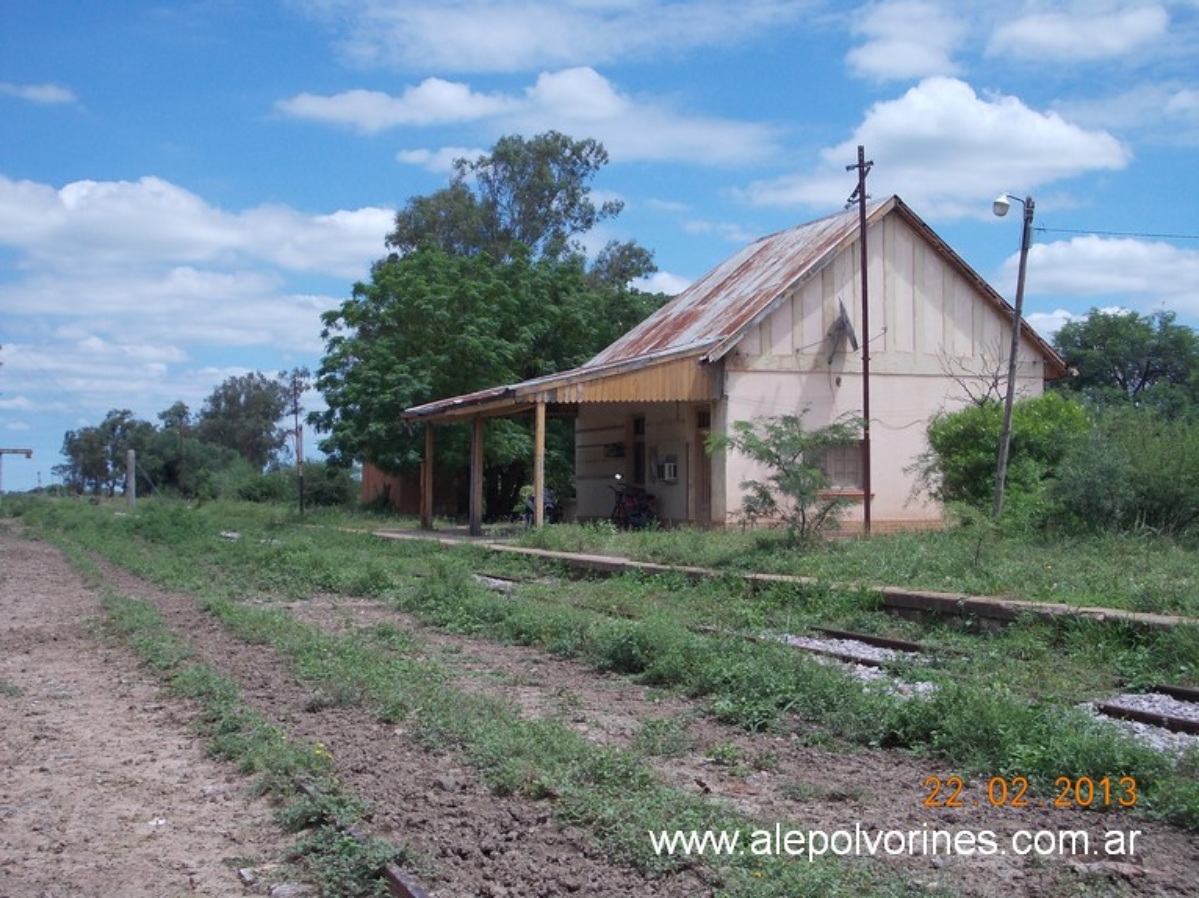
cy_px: 449
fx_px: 1766
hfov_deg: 37.5
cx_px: 600
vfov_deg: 28.5
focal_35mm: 51
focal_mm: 7.2
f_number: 7.2
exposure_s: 1/250
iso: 80
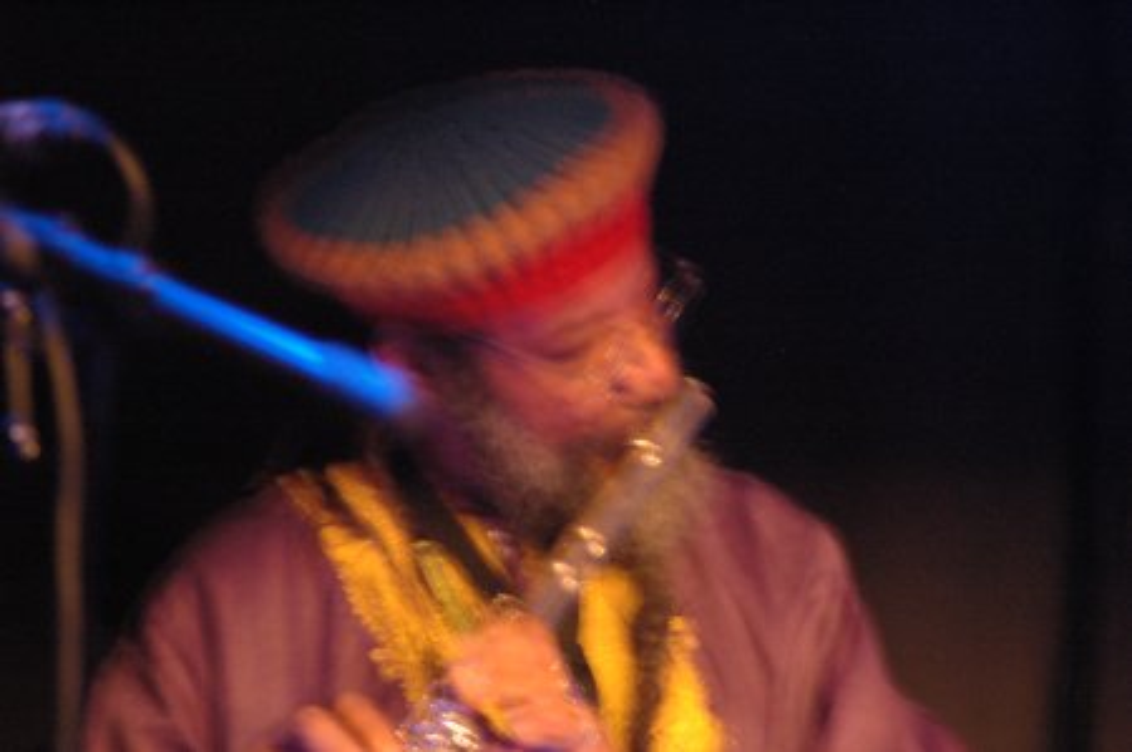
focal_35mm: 270
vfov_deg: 5.1
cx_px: 566
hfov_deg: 7.6
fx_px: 8481
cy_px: 376
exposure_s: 1/2
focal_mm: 180
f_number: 4.8
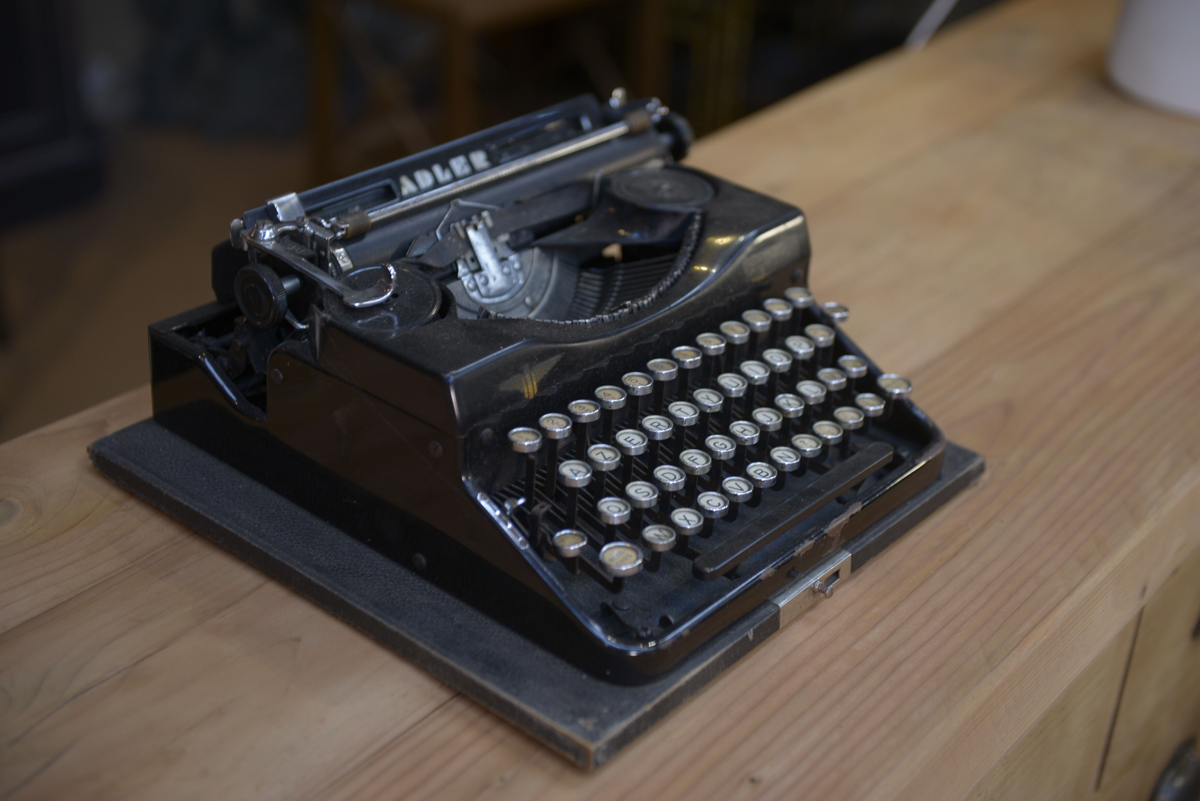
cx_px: 600
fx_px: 1734
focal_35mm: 52
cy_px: 400
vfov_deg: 26.0
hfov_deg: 38.2
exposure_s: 1/50
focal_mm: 52
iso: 200
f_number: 3.2
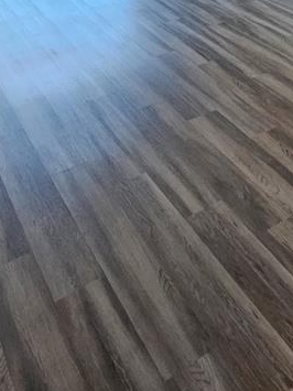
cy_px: -29
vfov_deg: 36.9
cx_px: 308
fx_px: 497
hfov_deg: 30.1
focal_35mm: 44
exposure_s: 1/60
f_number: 2.2
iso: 80
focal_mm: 2.2
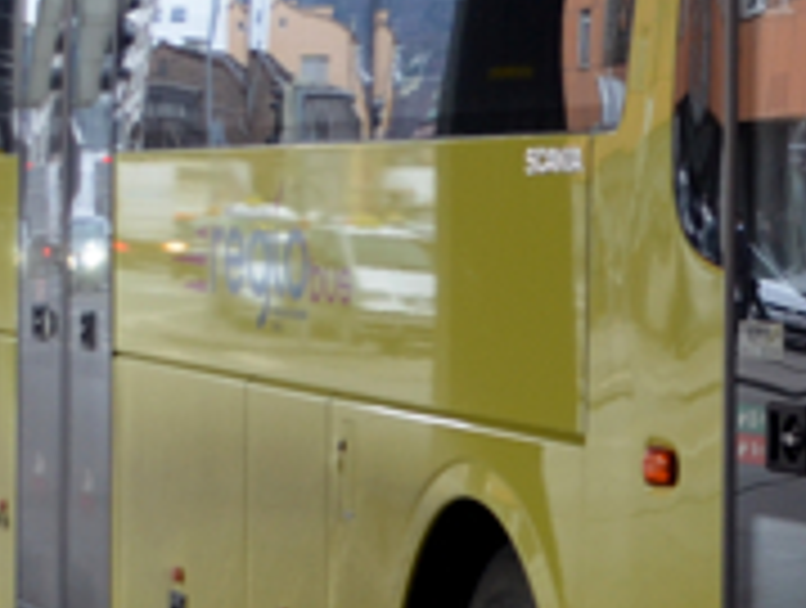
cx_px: 1139
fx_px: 3500
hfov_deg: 12.6
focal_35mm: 150
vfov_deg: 9.9
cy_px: 142
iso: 400
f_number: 4.5
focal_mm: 22
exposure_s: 1/80
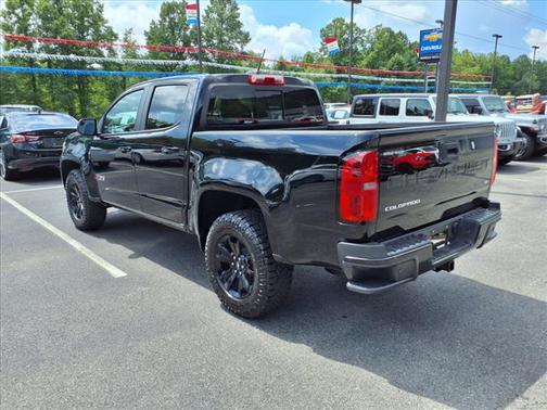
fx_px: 427
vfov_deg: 51.4
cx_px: 274
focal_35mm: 27
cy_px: 205
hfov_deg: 65.3
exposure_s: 1/1250
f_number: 1.9
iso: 40
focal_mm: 3.58
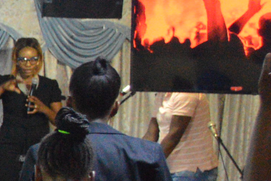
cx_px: -529
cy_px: 184
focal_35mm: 301
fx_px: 2265
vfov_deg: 4.6
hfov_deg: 6.3
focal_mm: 32
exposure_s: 1/30
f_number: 4.8
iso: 3200
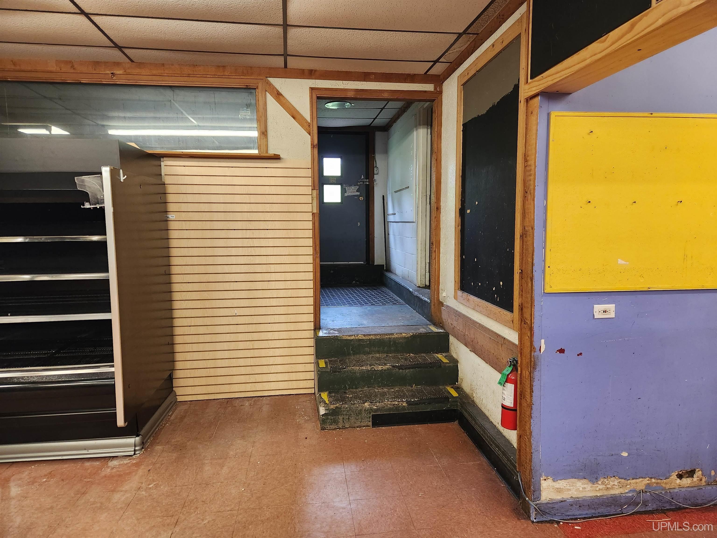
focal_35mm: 23
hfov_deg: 73.9
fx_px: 476
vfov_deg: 58.9
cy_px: 269
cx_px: 358
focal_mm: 5.4
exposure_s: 1/120
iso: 640
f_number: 1.8
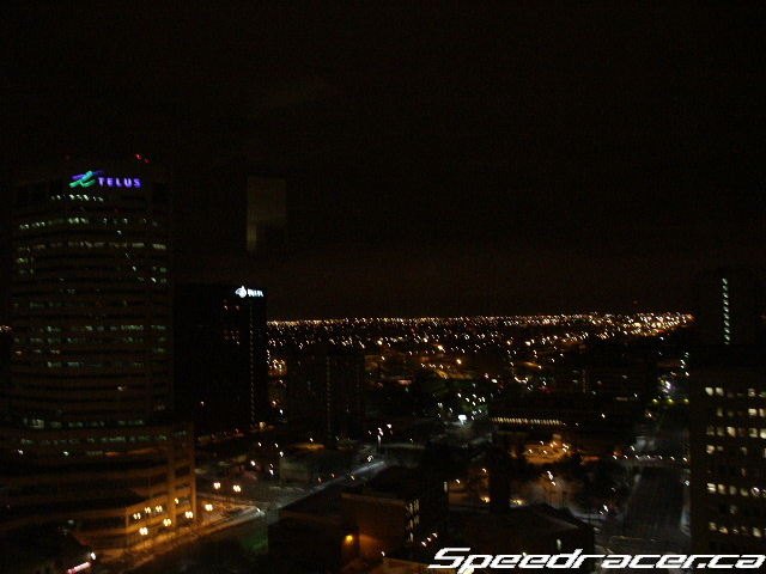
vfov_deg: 48.2
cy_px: 287
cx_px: 383
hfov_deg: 61.7
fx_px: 642
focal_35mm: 29
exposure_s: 1/6
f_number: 2.8
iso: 200
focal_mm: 7.65
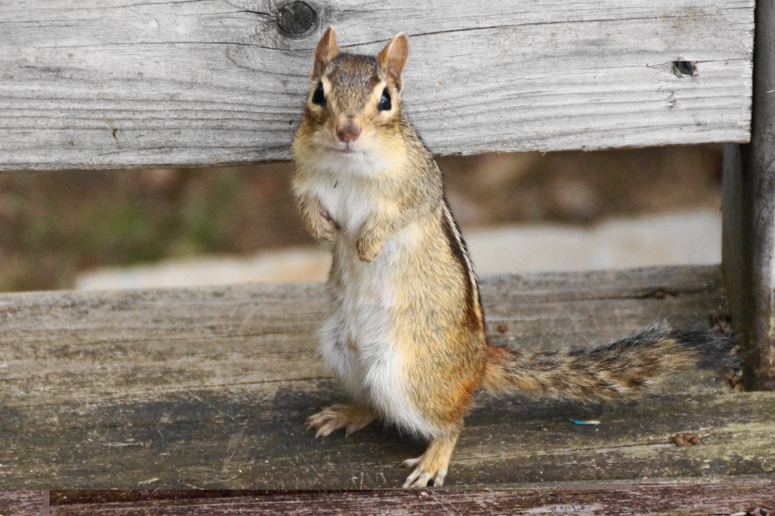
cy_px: 258
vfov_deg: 3.7
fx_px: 8070
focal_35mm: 375
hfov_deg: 5.5
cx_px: 388
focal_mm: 250
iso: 1250
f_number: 6.3
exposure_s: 1/400
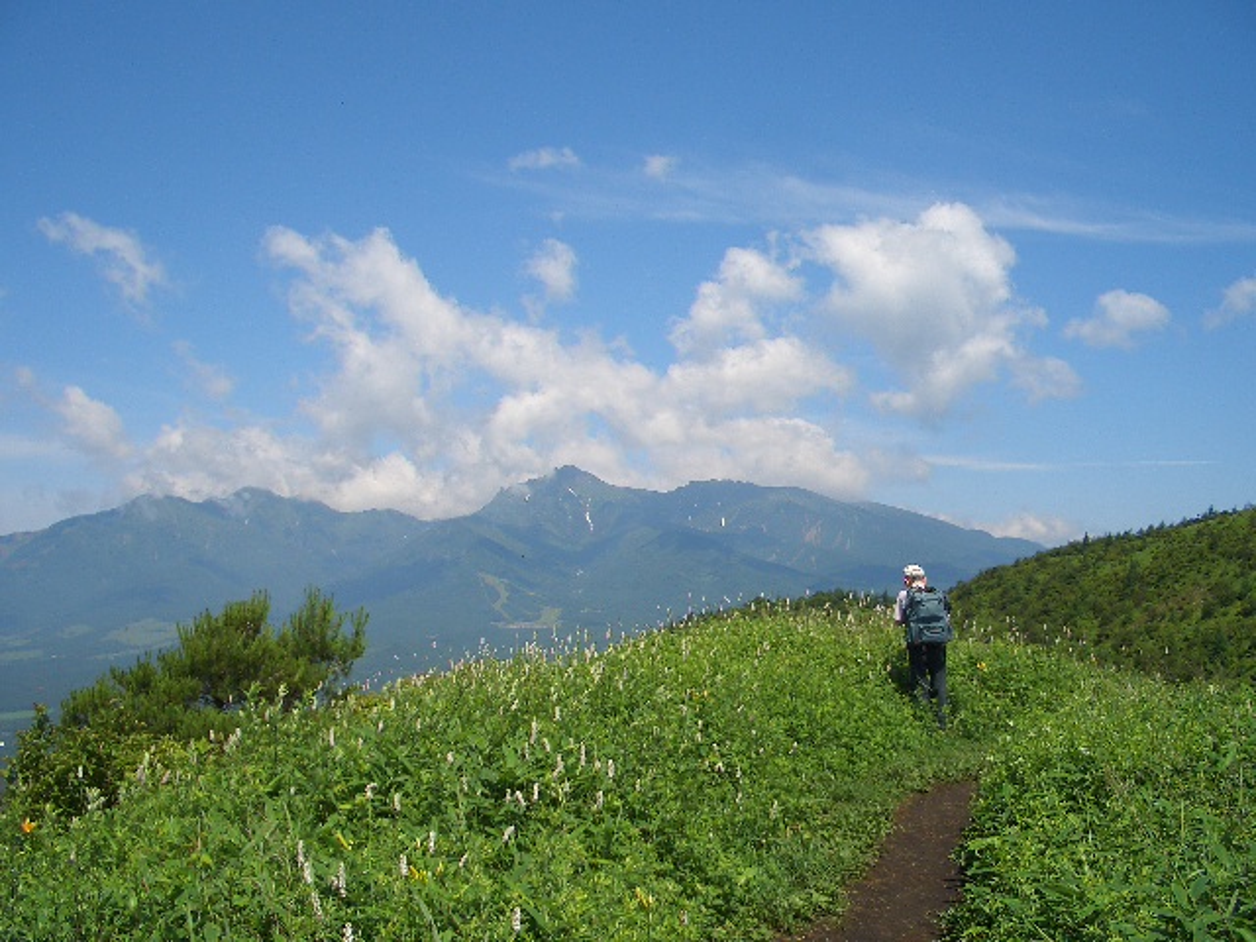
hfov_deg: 52.6
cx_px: 628
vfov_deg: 40.7
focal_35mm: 35
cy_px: 471
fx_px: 1270
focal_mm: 5.8
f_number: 4.3
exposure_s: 1/500
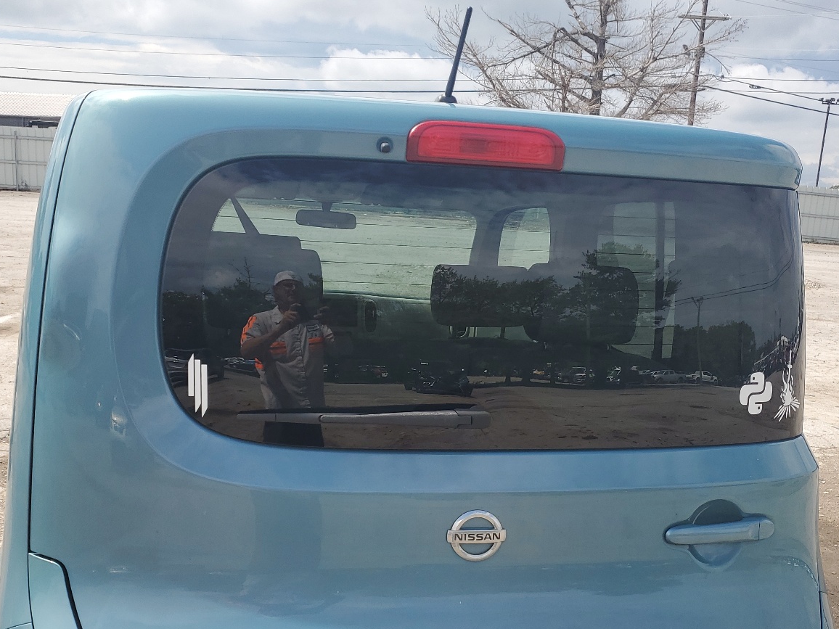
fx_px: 873
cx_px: 407
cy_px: 400
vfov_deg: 39.3
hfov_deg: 51.3
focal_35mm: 36
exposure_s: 1/2500
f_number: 1.5
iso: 50
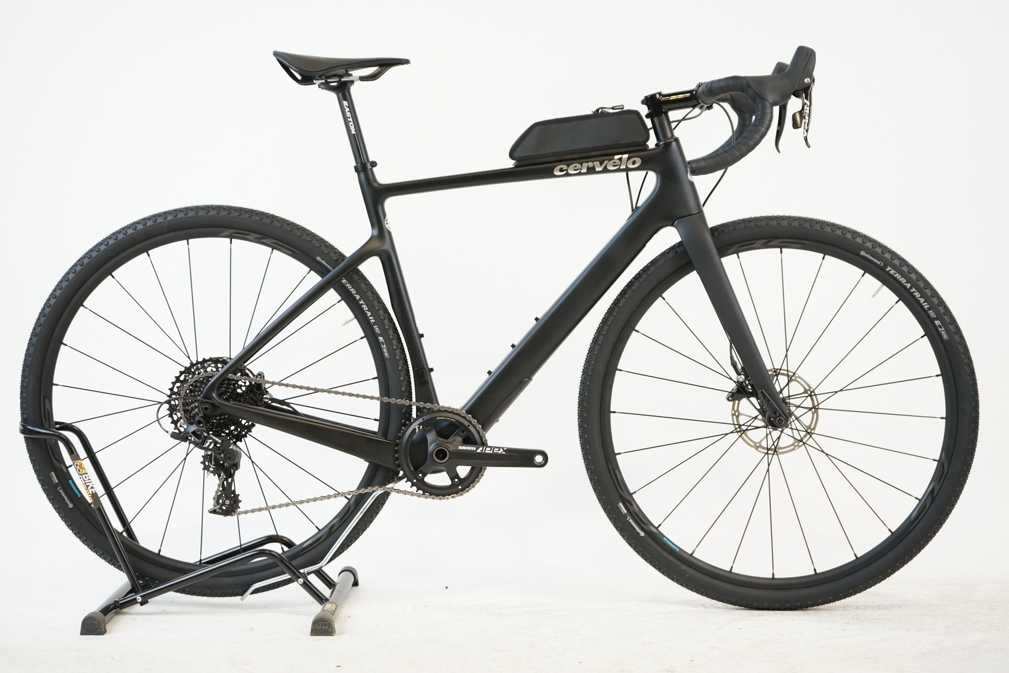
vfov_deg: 21.6
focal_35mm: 63
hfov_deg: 31.9
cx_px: 504
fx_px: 1766
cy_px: 336
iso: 2000
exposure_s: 1/200
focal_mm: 63
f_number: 5.6
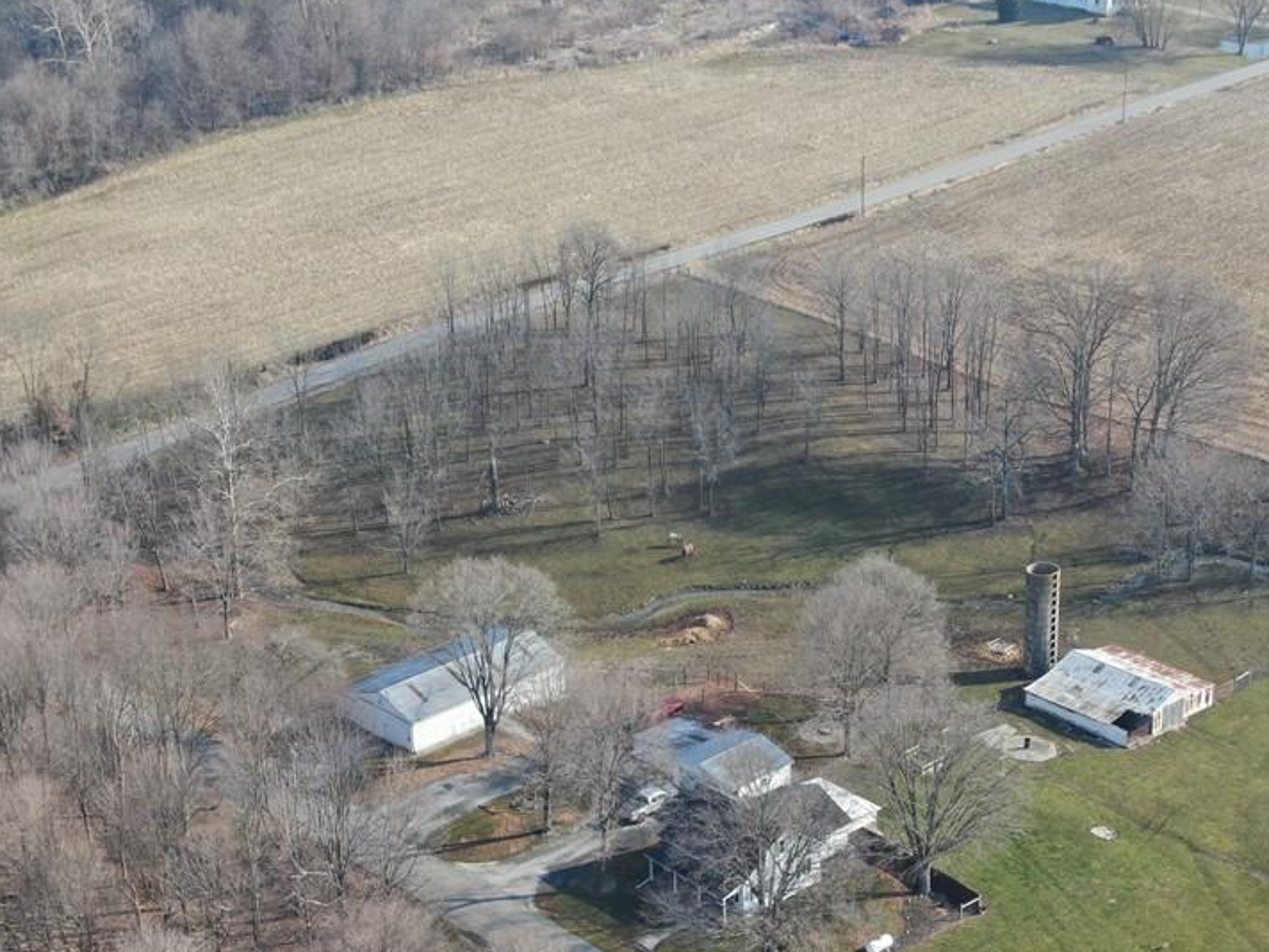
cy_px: 631
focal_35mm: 69
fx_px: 2529
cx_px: 706
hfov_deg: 28.1
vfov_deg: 21.2
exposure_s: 1/240
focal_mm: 8.6
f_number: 3.8
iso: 100
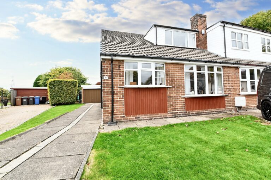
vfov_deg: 77.2
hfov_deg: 100.4
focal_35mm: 15
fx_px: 113
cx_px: 136
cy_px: 90
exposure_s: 1/200
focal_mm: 15
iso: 2000
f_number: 10
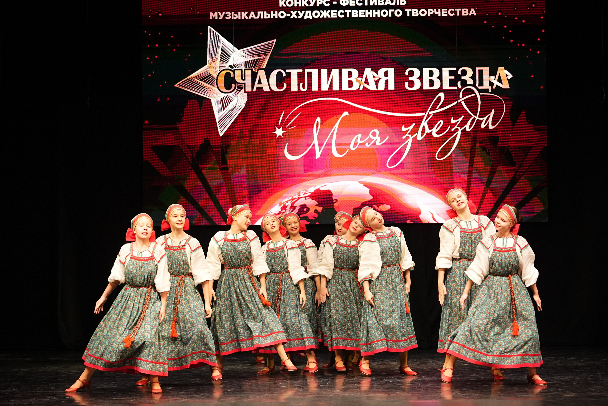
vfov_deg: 13.0
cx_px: 304
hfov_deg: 19.5
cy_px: 203
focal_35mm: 105
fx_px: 1773
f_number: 2.8
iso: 1600
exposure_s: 1/400
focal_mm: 70
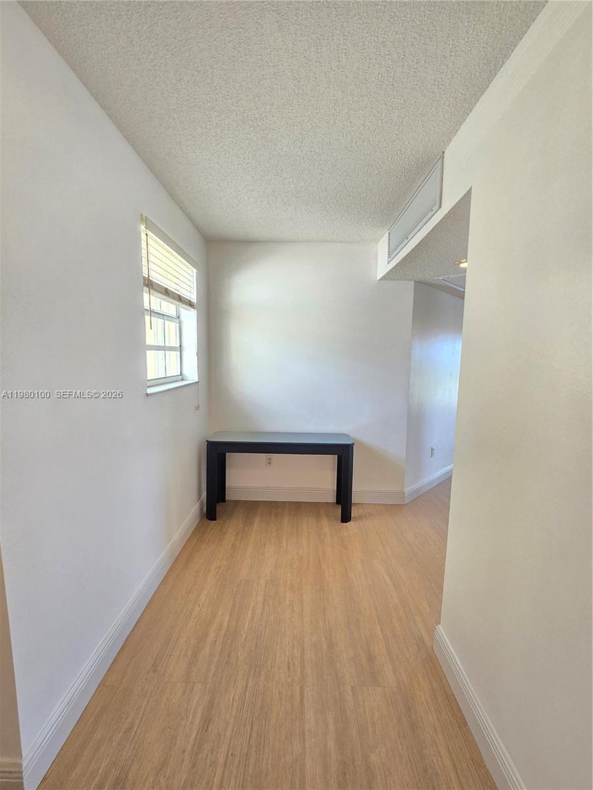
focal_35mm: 13
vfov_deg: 106.2
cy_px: 395
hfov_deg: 89.9
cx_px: 296
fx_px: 297
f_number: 2.2
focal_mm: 2.2
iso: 160
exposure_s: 1/60
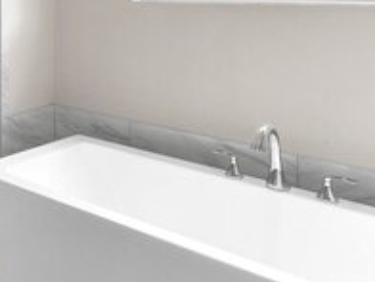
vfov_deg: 30.3
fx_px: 477
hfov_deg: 29.3
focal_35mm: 44
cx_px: -168
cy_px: -7
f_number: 6.3
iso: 1000
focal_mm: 14
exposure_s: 1/60
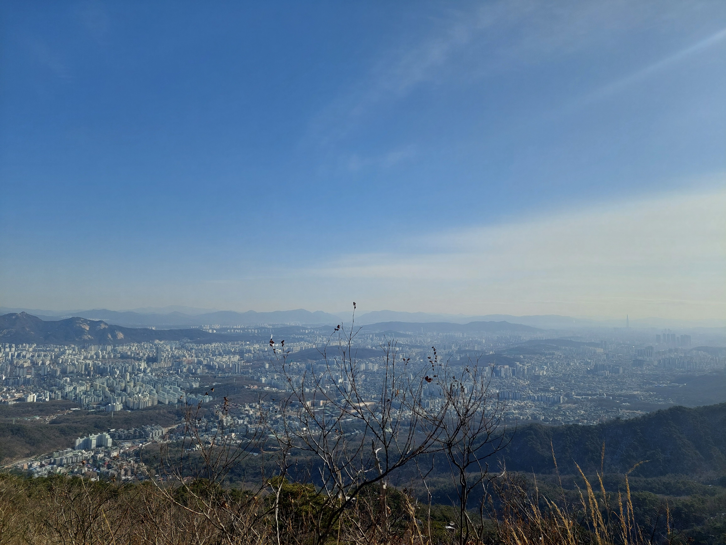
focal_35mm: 25
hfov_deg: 69.4
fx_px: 524
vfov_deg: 54.9
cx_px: 363
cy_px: 272
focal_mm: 5.23
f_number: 1.8
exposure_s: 1/3167
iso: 40
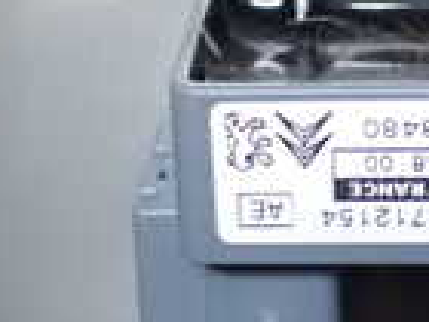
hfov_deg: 11.2
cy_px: 89
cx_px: 291
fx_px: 2181
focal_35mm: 176
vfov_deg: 8.4
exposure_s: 1/20
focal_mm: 7.31
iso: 1600
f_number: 2.8
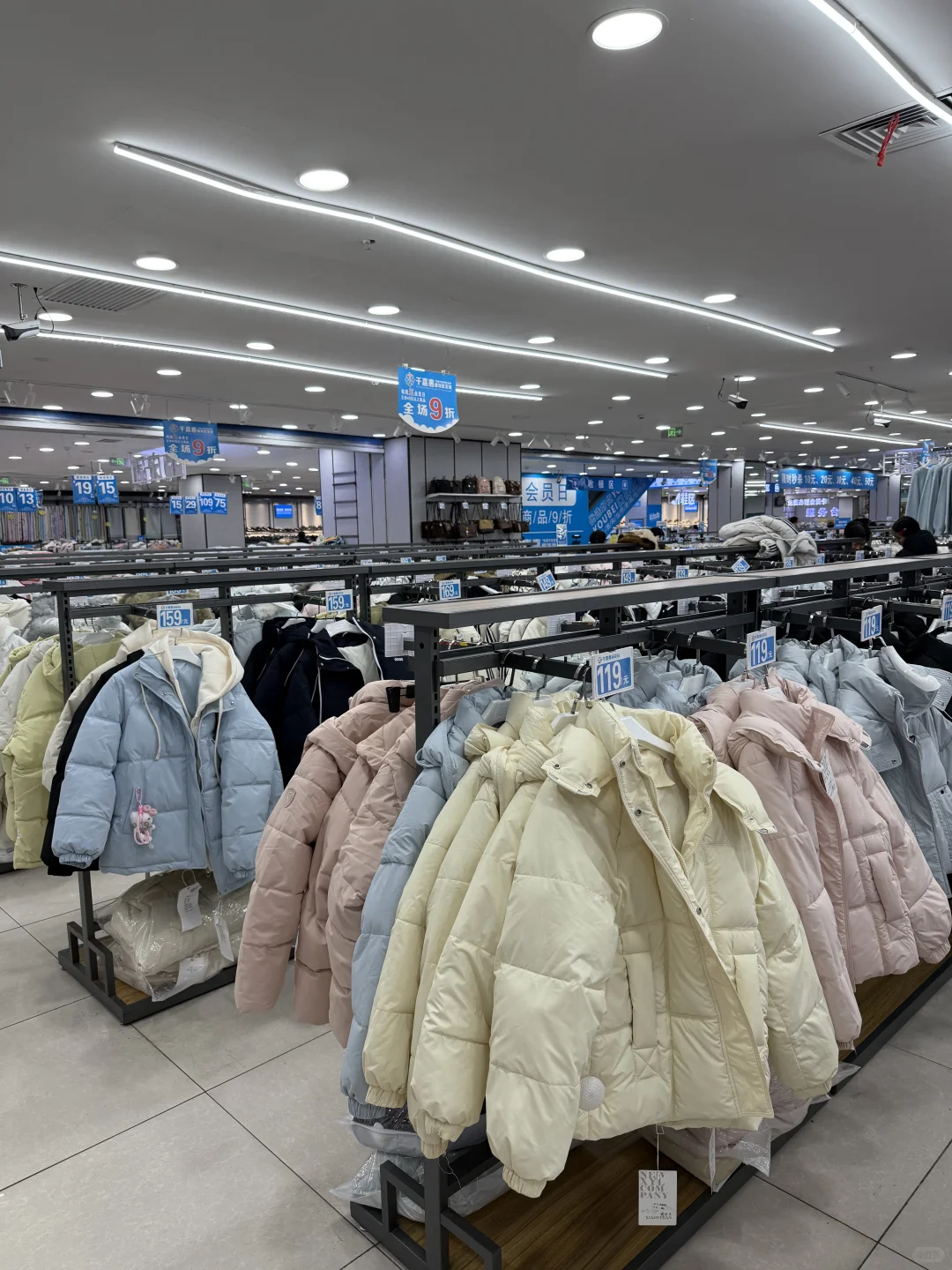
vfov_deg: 71.6
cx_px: 476
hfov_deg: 56.8
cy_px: 635
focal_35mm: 24
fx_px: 880
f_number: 1.78
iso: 100
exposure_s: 1/241
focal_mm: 6.76
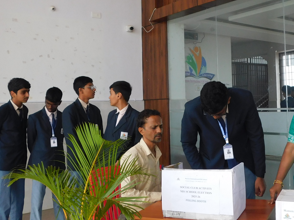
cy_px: 90
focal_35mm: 47
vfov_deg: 30.8
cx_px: 189
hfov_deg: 40.1
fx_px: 399
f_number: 3
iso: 125
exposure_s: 1/160
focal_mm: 4
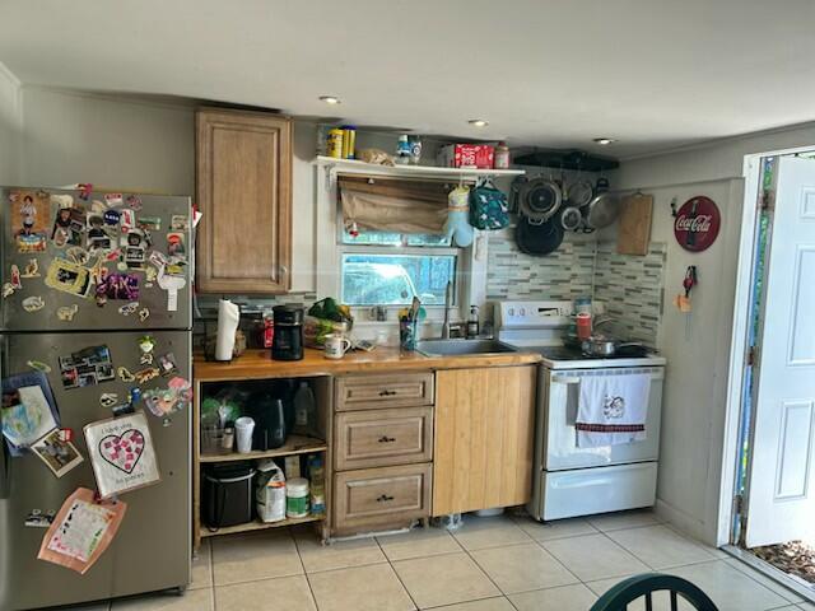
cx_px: 408
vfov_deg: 53.1
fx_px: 612
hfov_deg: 67.3
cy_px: 306
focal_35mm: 26
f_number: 1.5
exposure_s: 1/120
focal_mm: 5.7
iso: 50
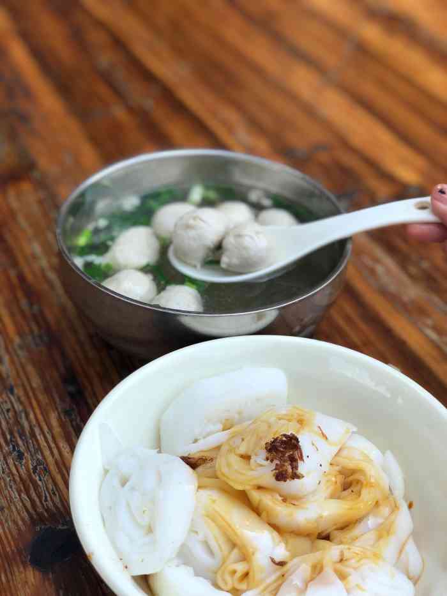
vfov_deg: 36.8
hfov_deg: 28.0
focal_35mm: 52
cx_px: 224
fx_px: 895
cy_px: 298
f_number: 2.4
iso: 16
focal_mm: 6
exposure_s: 1/282
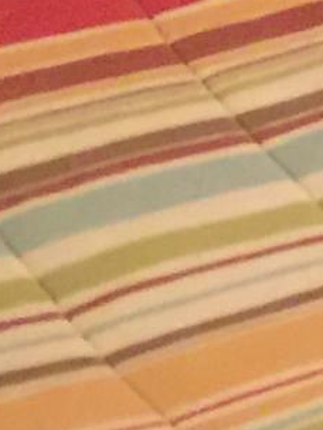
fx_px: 3558
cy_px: -482
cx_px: 860
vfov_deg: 6.7
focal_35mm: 286
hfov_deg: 5.0
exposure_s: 1/4
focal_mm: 4.15
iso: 80
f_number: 2.2
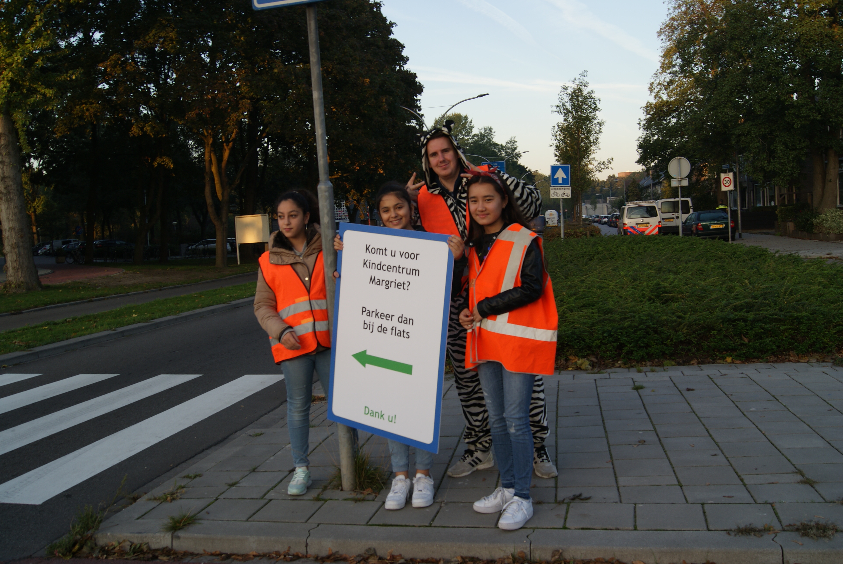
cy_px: 282
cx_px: 422
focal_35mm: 33
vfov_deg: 40.1
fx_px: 774
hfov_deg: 57.2
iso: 100
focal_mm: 22
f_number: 7.1
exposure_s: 1/60
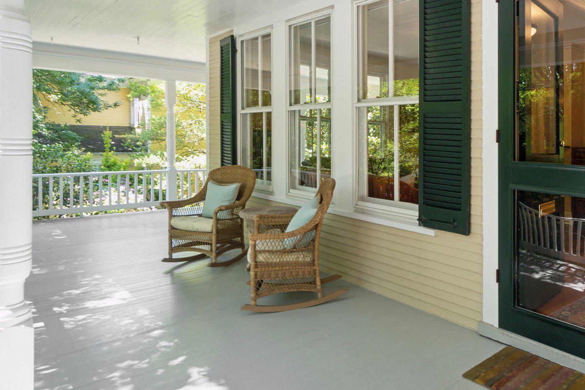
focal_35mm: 26
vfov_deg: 49.5
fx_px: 422
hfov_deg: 66.3
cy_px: 187
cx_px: 417
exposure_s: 1/13
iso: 200
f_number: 9
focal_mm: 12
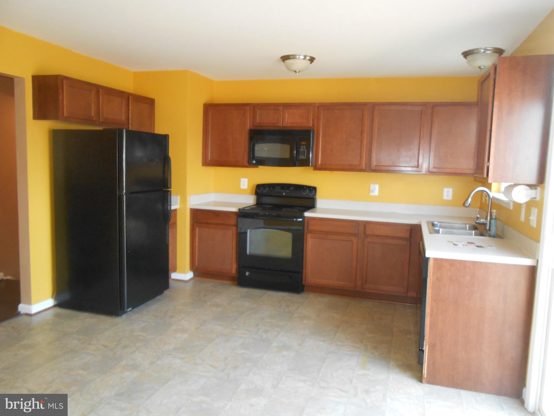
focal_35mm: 26
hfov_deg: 67.3
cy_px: 208
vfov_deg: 53.1
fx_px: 416
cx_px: 277
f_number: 3.5
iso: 320
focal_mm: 4.6
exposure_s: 1/25
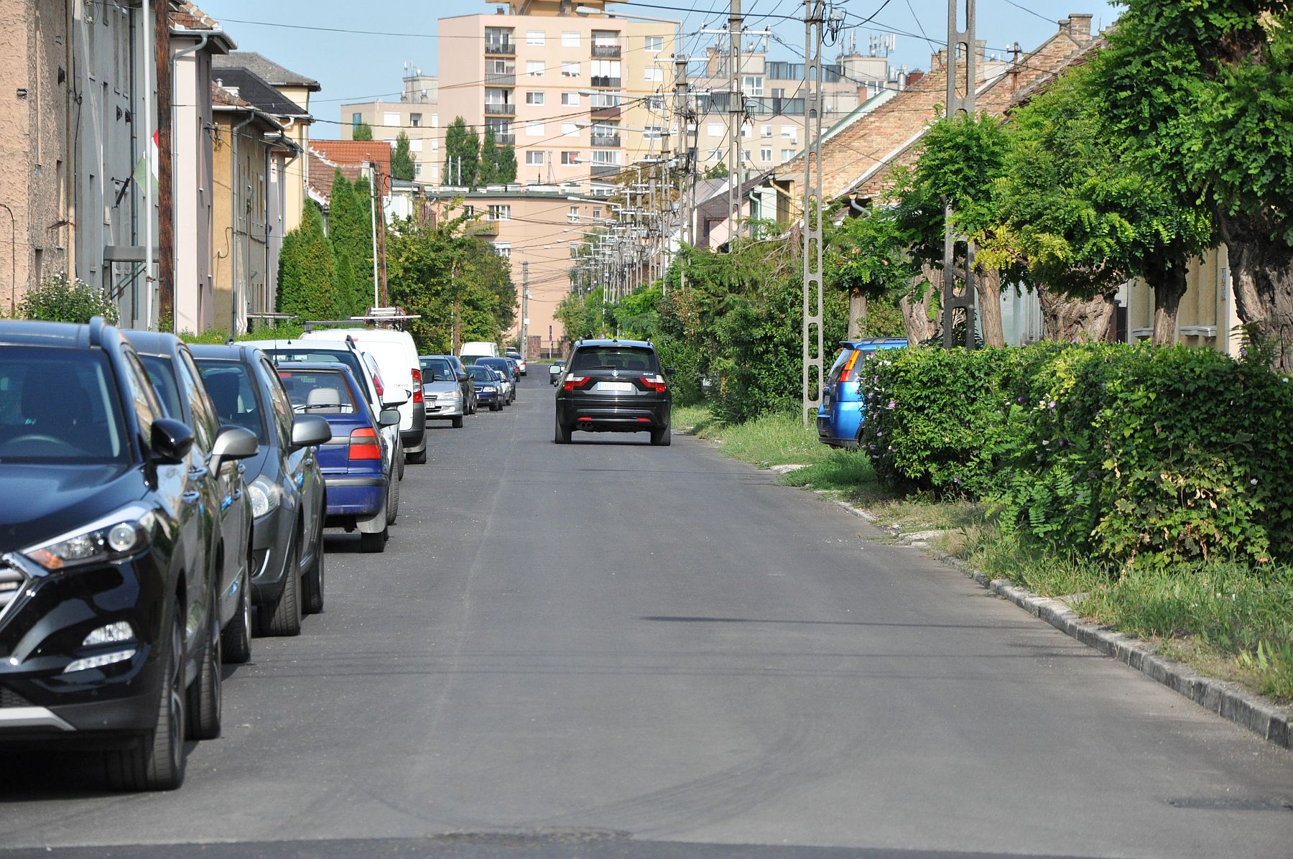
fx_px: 5651
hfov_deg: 13.1
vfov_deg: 8.7
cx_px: 646
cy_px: 430
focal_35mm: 158
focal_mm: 105
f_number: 5.6
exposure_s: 1/2500
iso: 800
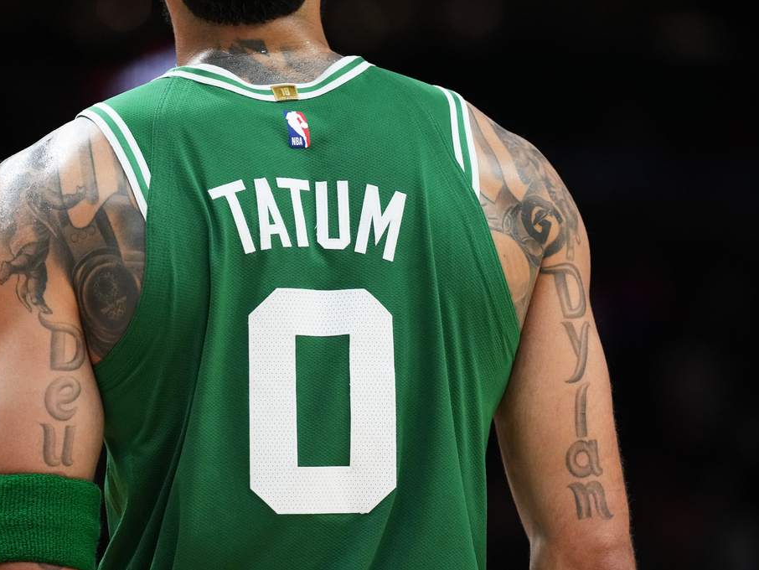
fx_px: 6097
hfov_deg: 7.1
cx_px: 341
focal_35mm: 278
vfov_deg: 5.3
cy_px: 285
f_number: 3.2
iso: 4000
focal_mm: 171
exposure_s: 1/1600
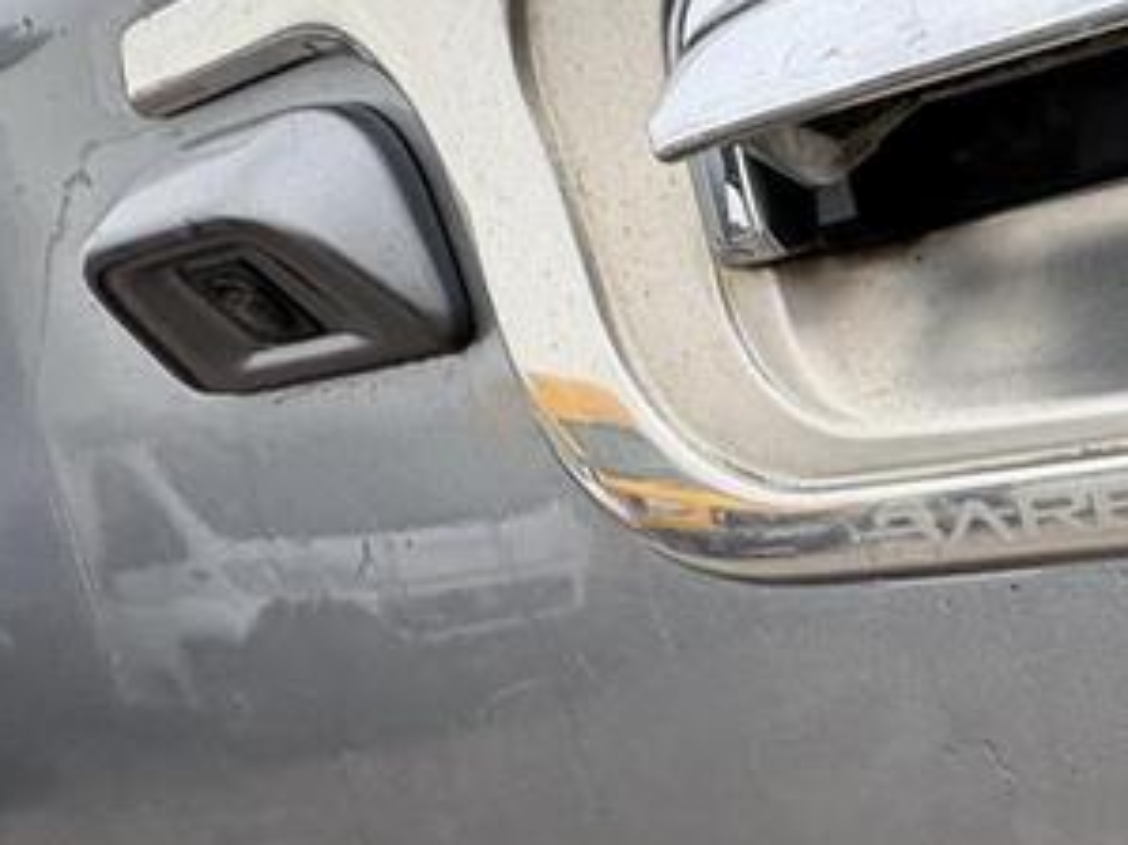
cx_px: 1283
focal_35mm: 42
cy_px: 468
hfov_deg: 36.7
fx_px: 1368
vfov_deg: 34.3
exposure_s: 1/99
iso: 160
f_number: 2.2
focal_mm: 2.22
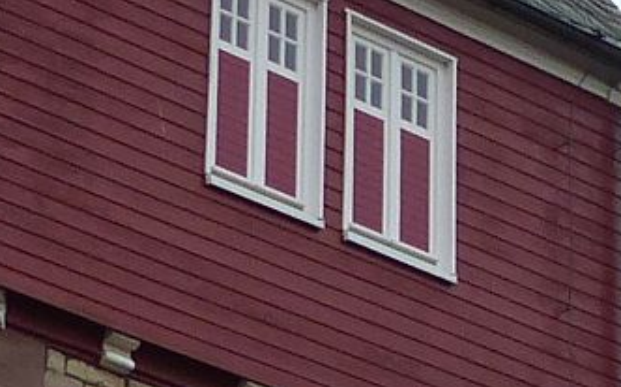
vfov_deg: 4.5
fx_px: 4702
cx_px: 1115
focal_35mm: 278
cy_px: 1193
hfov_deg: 7.3
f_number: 3.5
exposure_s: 1/125
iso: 100
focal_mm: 5.9
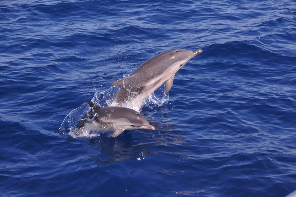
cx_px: 155
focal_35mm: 119
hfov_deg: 17.3
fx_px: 973
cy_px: 94
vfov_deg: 11.5
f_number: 5.6
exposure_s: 1/4000
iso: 1250
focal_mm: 75
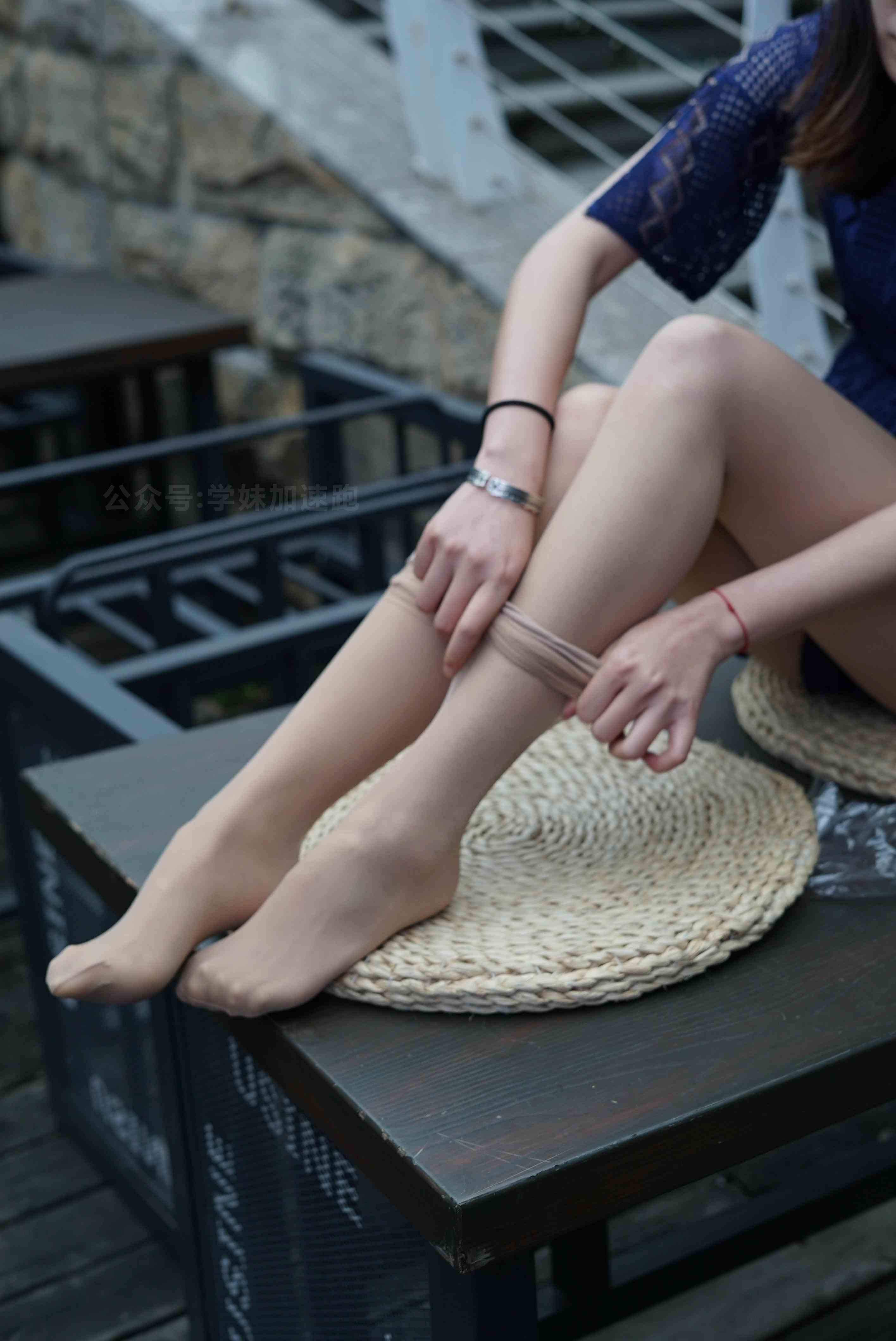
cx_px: 448
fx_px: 1864
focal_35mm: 50
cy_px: 670
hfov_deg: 27.0
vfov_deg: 39.6
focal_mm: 50
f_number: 4
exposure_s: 1/60
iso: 640
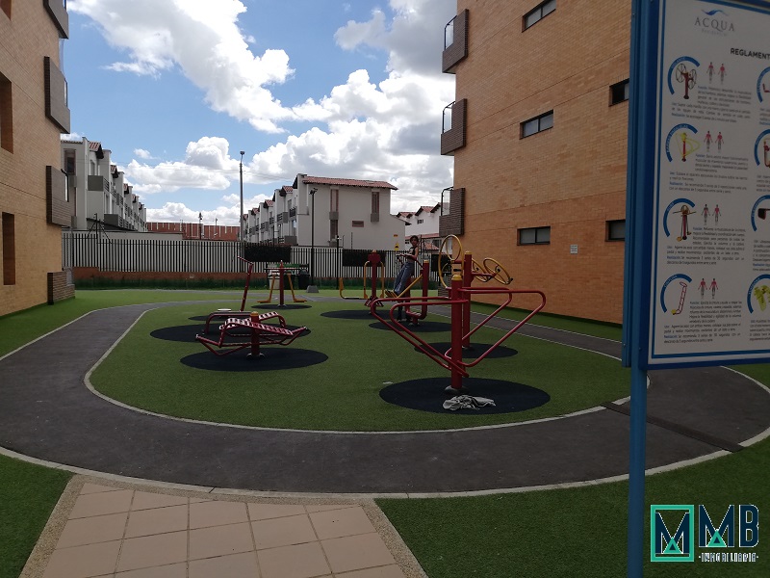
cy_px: 289
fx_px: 578
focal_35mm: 26
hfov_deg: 67.3
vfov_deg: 53.1
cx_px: 385
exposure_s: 1/933
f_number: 2.2
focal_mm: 3.81
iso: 50
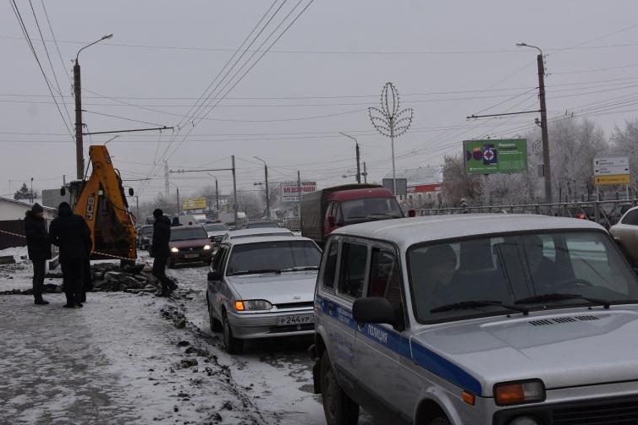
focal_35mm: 53
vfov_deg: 25.5
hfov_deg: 37.5
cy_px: 213
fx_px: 939
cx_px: 304
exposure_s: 1/500
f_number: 8
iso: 500
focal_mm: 26
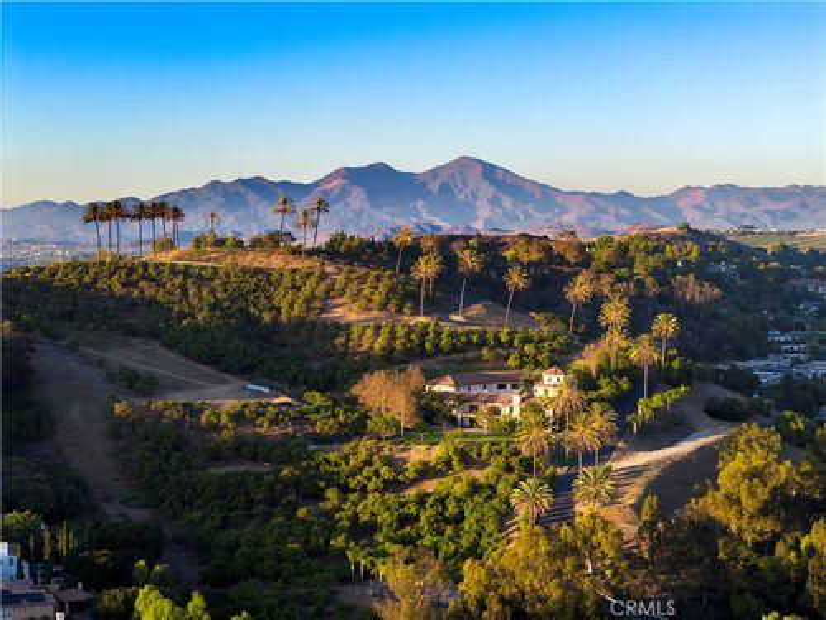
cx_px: 413
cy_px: 310
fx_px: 1670
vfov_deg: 21.0
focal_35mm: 70
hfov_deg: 27.8
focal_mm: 19.35
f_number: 2.8
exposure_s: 1/400
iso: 200
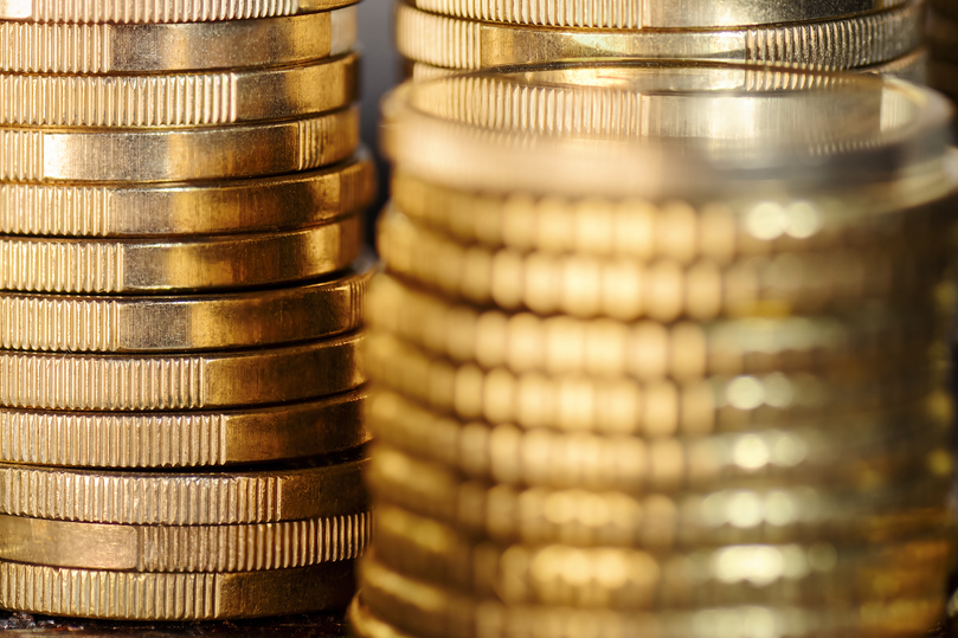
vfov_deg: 5.8
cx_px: 120
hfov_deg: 8.7
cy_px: -89
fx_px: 6279
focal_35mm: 236
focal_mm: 90
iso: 100
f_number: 8
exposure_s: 1/30
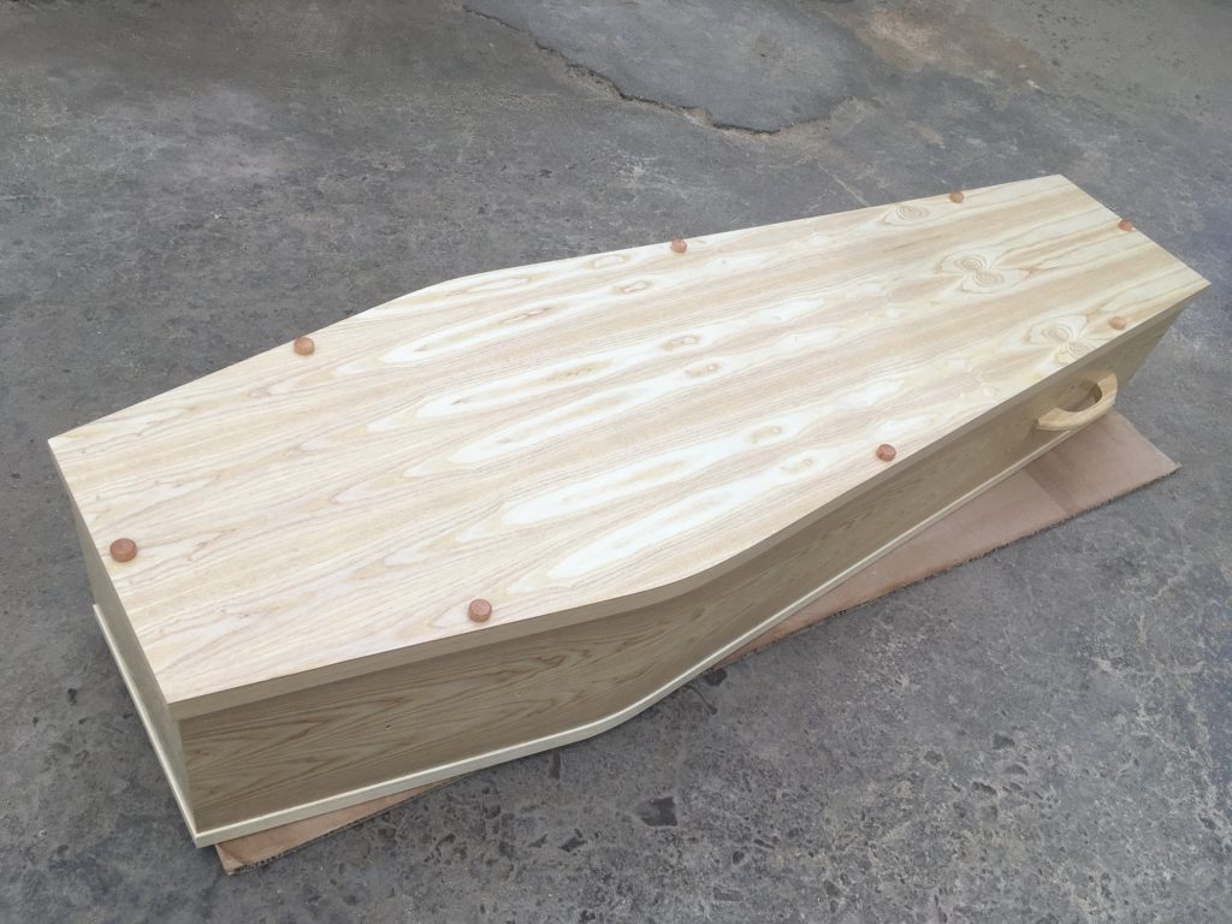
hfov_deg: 61.7
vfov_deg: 48.2
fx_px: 1032
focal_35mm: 29
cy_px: 462
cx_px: 616
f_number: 2.2
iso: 25
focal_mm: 4.15
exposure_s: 1/405
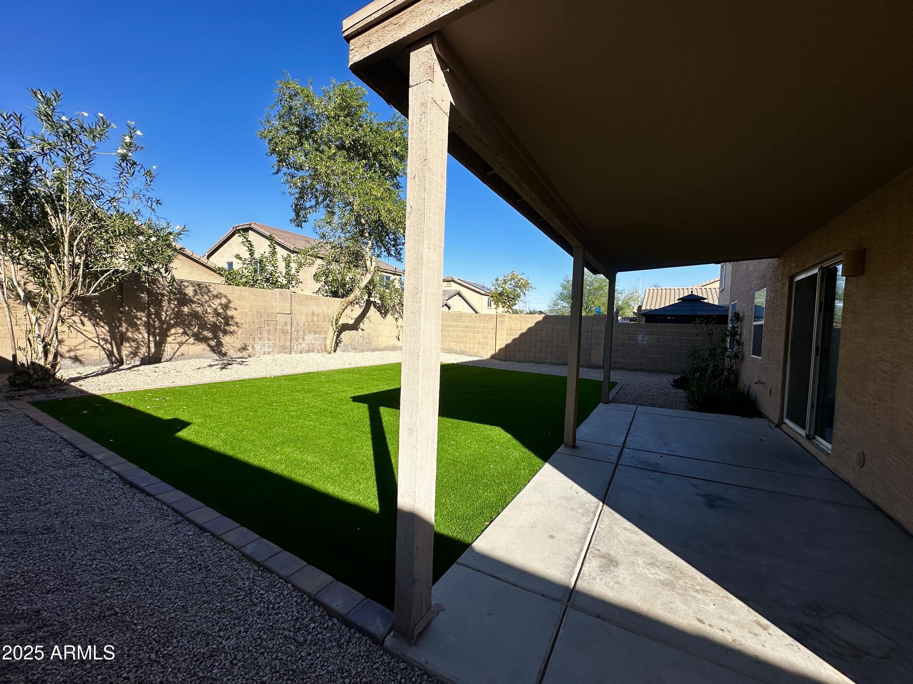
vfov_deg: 85.7
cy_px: 342
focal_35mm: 14
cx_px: 456
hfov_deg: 102.1
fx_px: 369
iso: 40
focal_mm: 2.22
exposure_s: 1/1949
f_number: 2.2
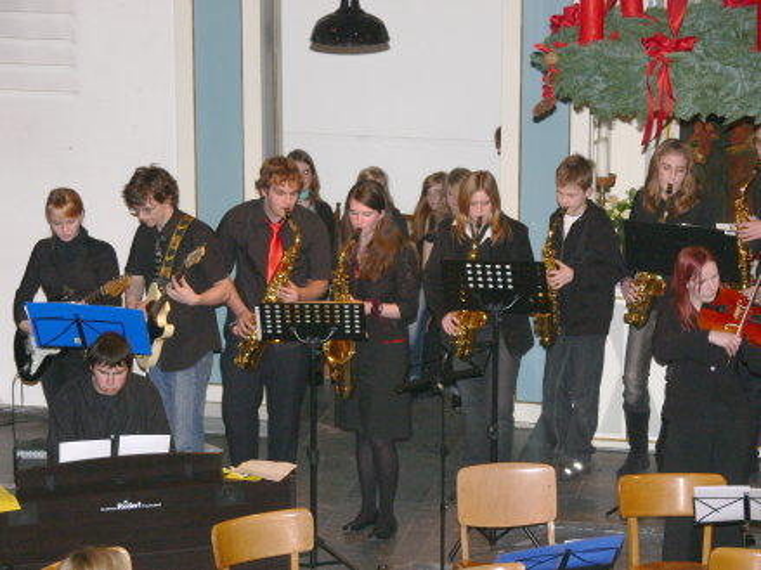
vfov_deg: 11.1
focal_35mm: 133
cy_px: 285
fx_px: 2923
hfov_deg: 14.8
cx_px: 380
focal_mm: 28.2
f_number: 4
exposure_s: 1/30
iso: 100
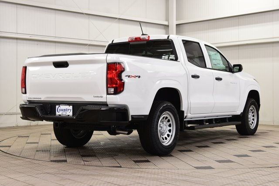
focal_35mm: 57
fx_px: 442
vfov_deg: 23.8
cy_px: 93
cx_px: 140
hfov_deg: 35.0
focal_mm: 38
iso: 640
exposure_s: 1/30
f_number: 7.1
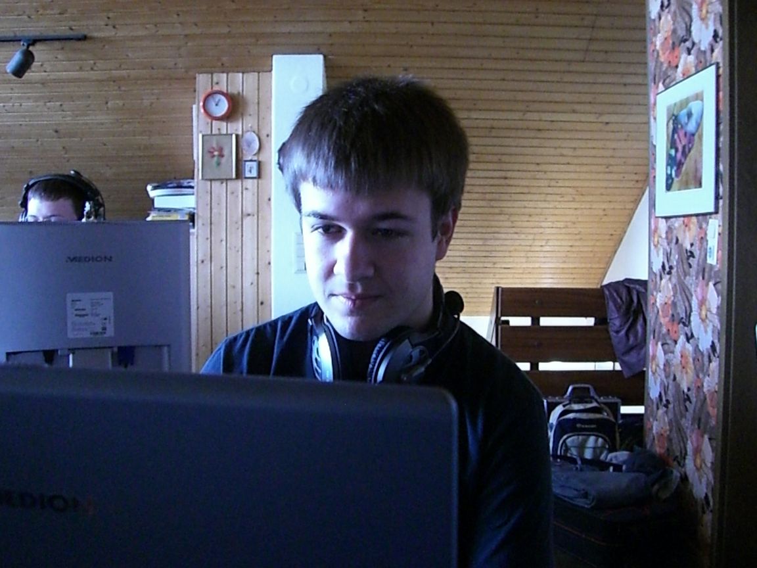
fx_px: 831
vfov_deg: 37.7
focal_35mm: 38
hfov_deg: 49.0
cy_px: 284
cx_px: 378
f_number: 2.7
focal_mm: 6.2
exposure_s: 1/50
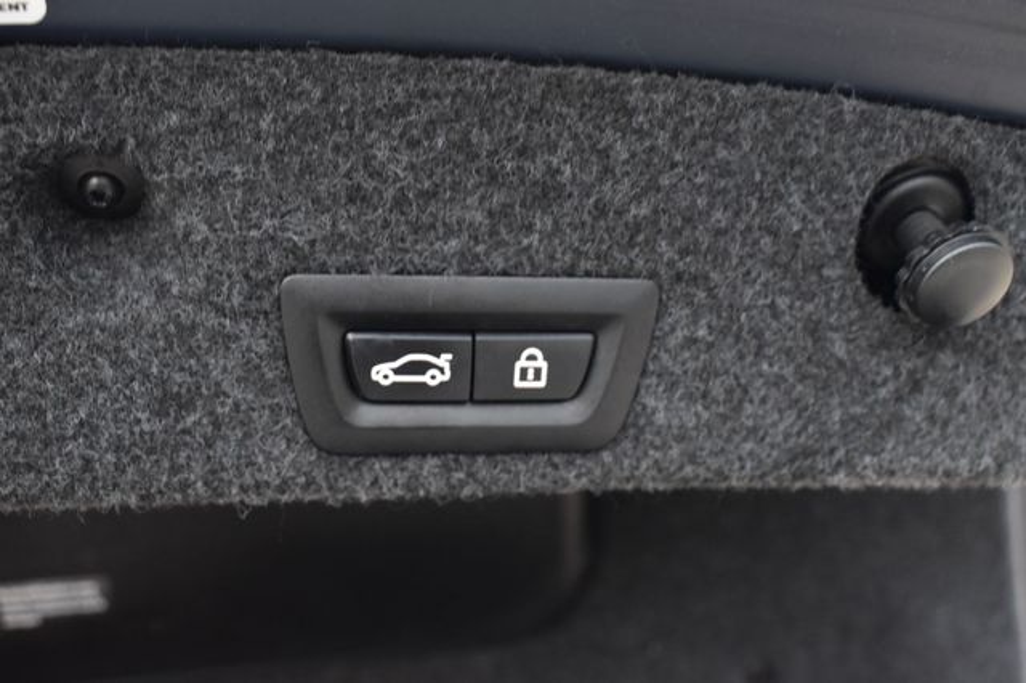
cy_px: 342
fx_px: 1068
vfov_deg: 35.5
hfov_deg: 51.3
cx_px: 513
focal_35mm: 38
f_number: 6.3
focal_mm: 25
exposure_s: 1/15
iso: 1250
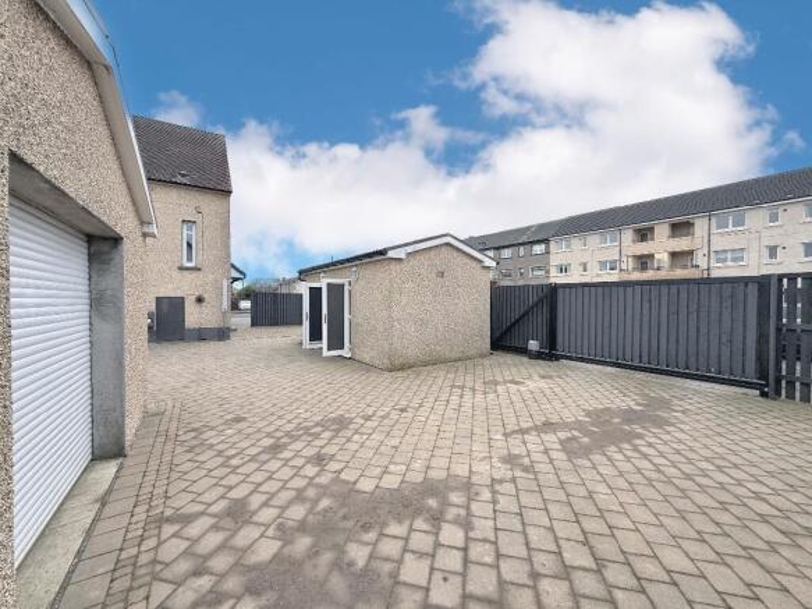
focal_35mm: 14
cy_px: 304
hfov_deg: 102.1
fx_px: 328
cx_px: 406
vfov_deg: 85.7
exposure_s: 1/238
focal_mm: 2.22
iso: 50
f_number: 2.2
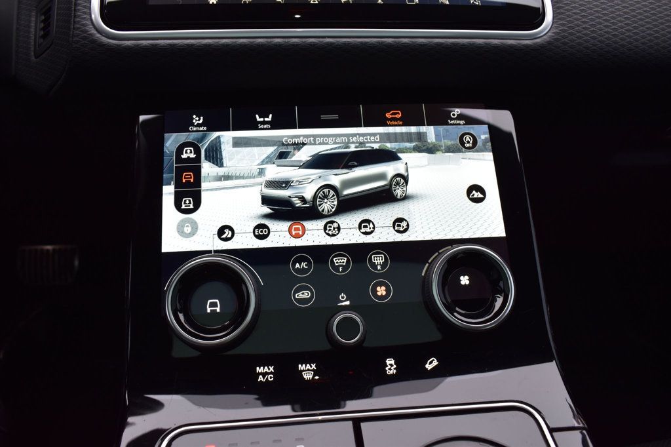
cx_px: 336
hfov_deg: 61.9
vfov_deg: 43.6
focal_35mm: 30
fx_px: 559
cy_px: 224
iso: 400
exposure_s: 1/15
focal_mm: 20
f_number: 6.3
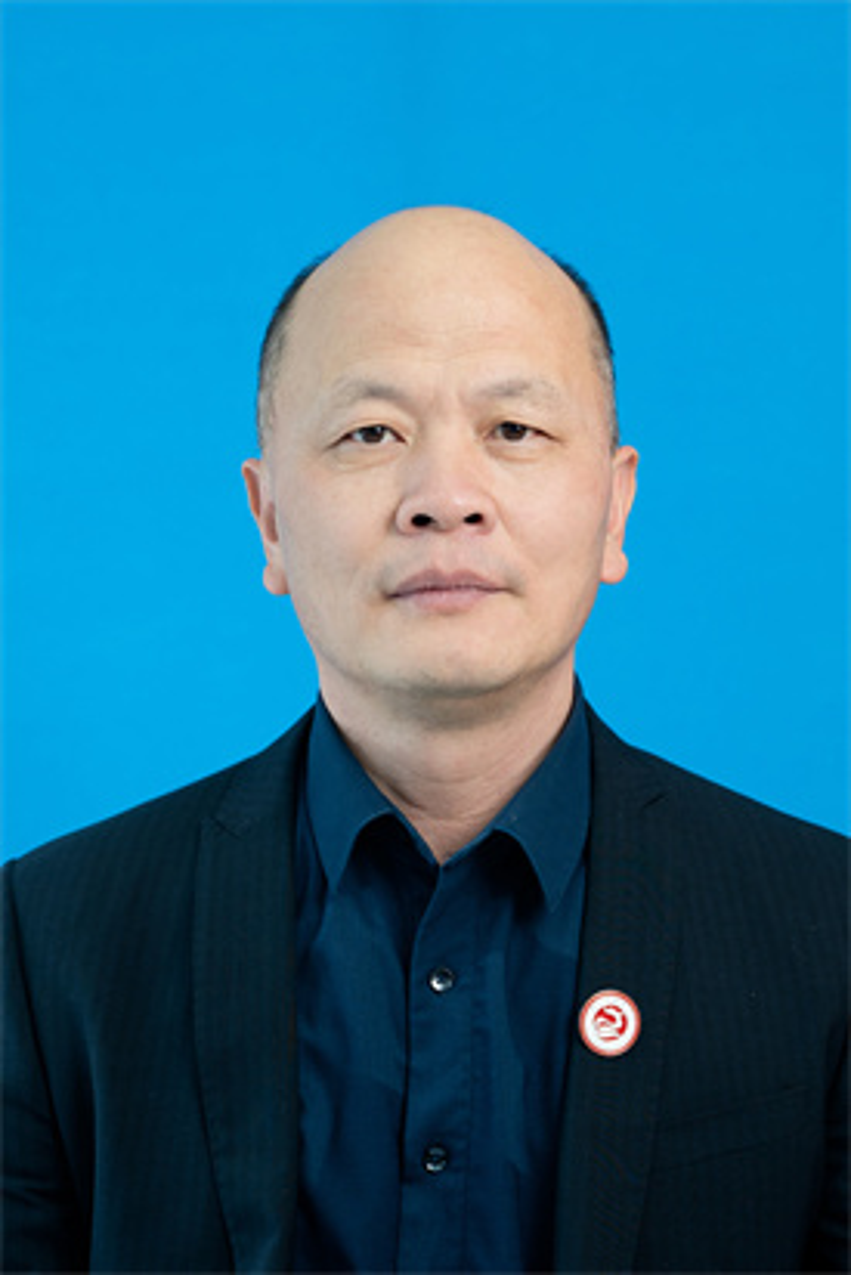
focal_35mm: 76
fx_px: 2692
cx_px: 426
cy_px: 638
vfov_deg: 26.6
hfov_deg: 18.0
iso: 400
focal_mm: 51
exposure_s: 1/60
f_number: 5.6
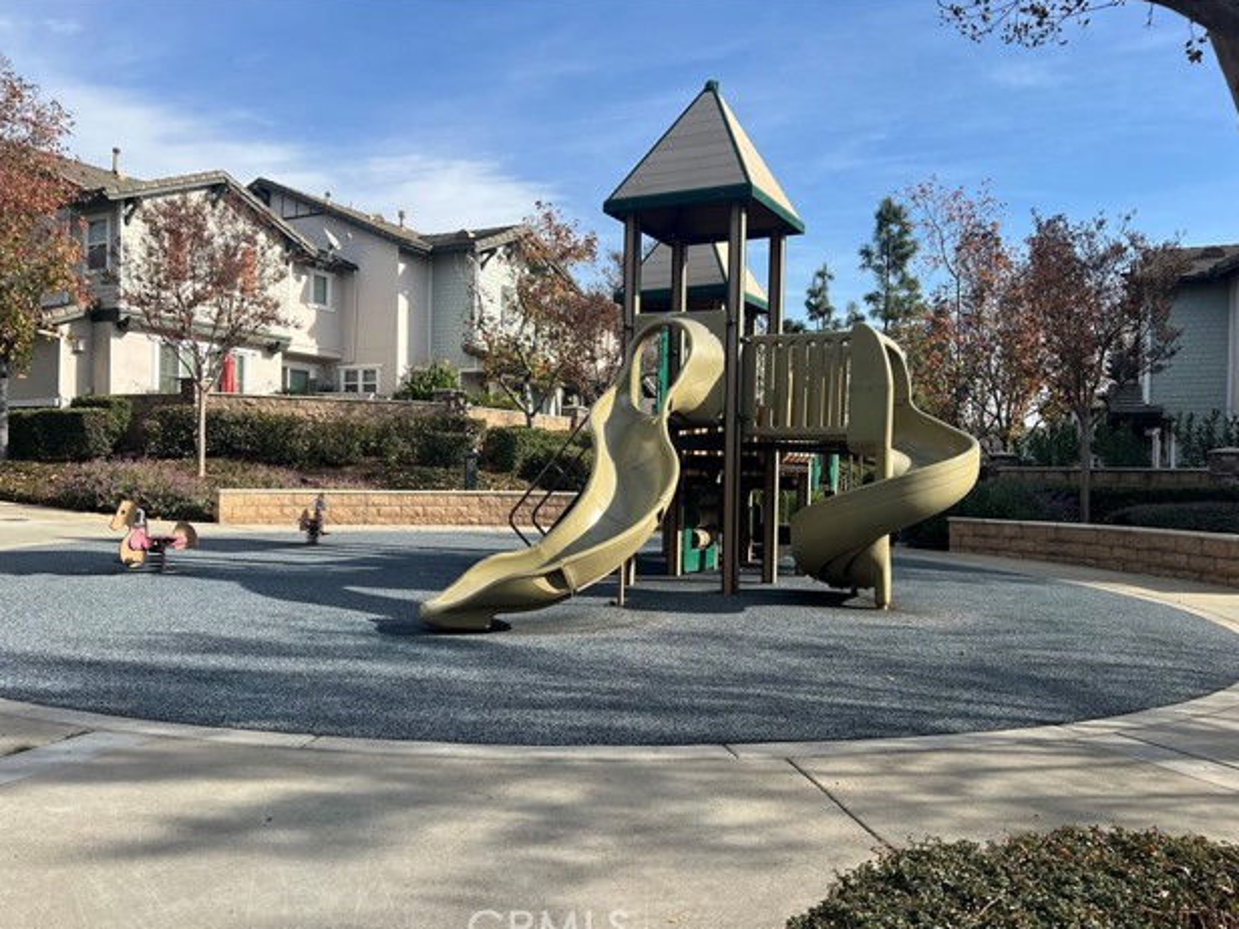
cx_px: 628
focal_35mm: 27
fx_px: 966
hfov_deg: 65.3
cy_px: 475
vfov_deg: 51.4
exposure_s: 1/2695
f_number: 1.5
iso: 50
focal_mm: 5.7
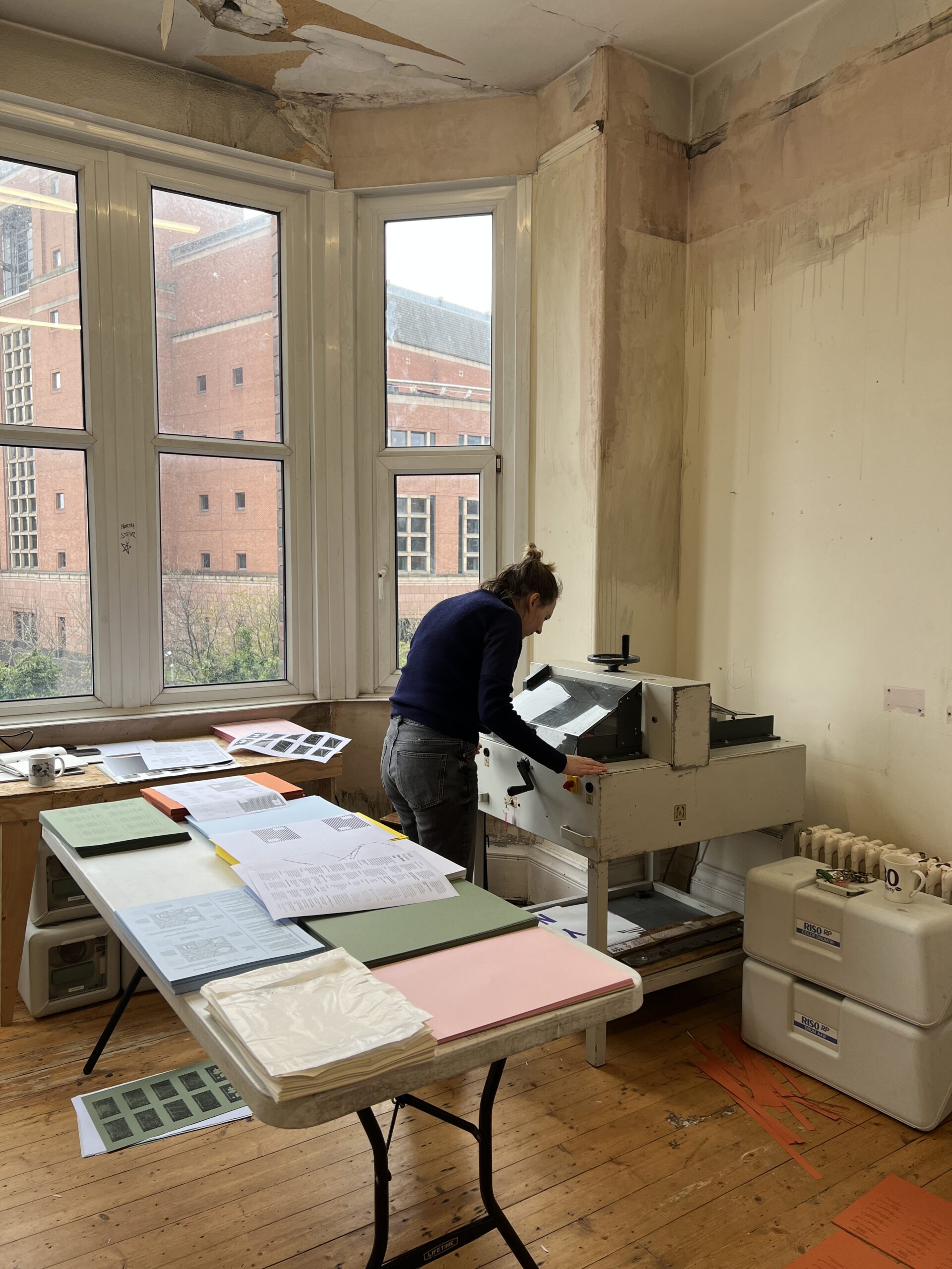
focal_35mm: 26
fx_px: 953
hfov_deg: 53.1
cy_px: 634
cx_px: 476
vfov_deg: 67.3
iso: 40
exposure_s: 1/165
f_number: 1.5
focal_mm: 5.7
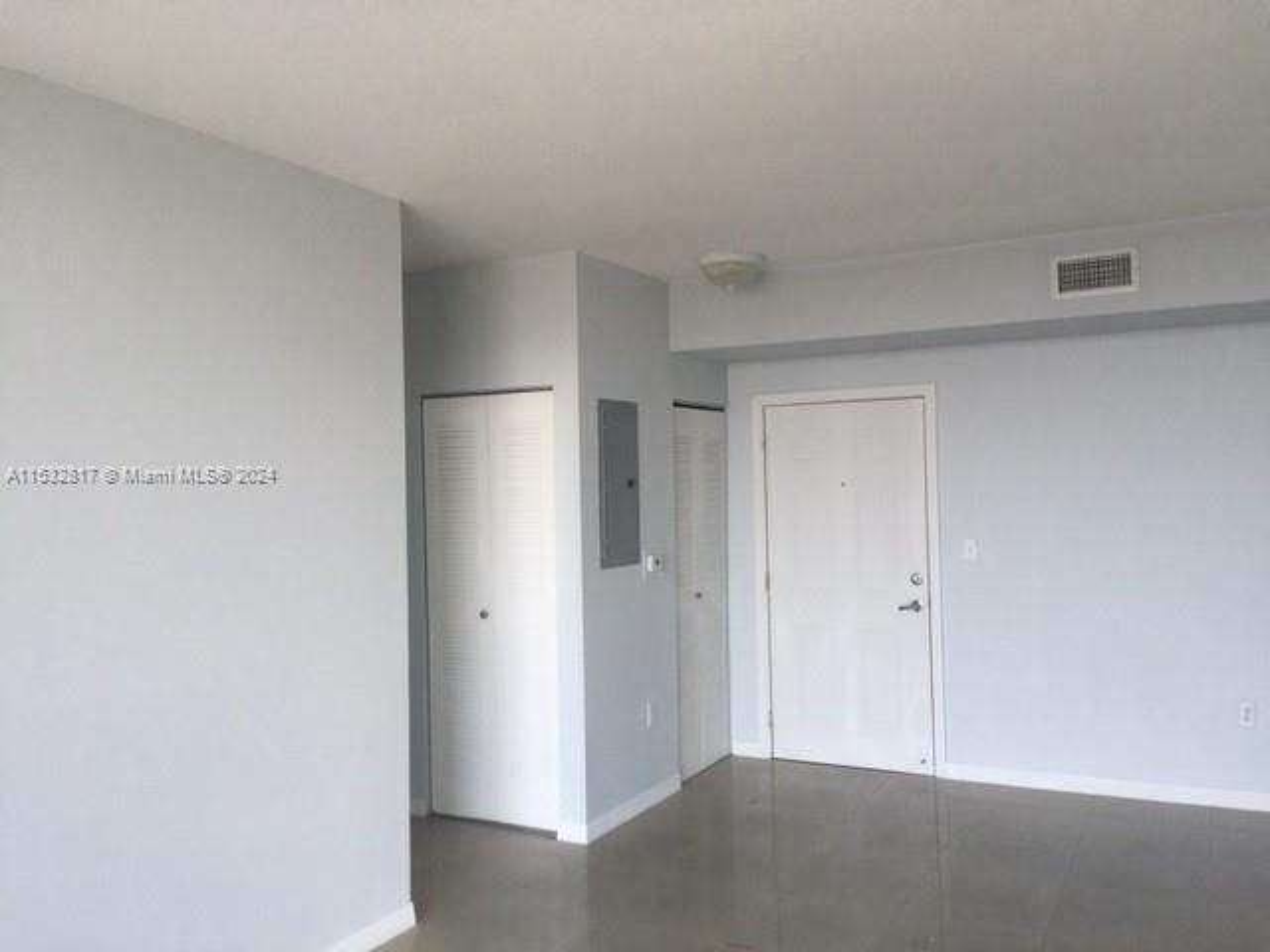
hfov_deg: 61.7
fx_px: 1064
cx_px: 635
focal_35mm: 29
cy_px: 476
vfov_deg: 48.2
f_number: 2.2
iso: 50
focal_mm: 4.15
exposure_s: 1/30
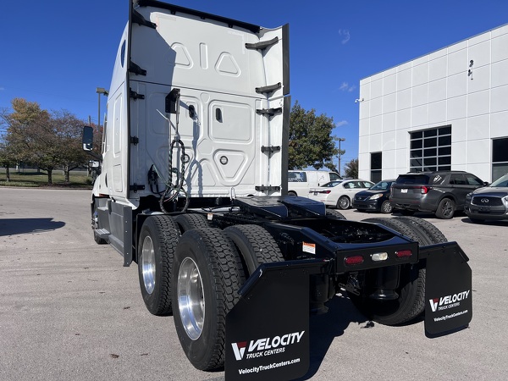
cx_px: 254
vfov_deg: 53.1
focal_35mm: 26
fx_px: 382
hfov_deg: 67.3
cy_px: 190
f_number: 1.5
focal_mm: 5.7
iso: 50
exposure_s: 1/8000
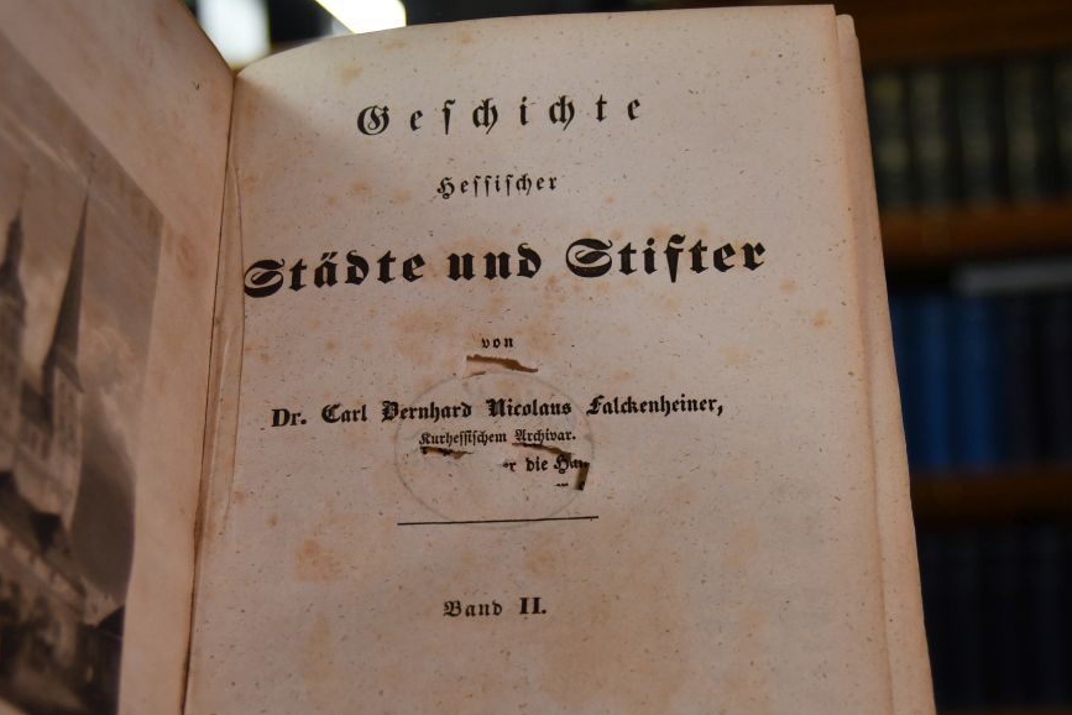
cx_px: 616
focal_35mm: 63
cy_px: 576
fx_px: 1876
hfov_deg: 31.8
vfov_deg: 21.3
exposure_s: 1/200
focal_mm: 26
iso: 800
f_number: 4
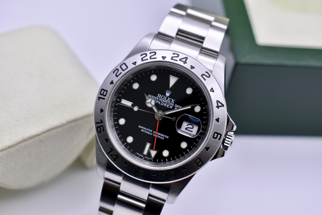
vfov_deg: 22.6
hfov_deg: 33.4
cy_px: 108
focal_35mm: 60
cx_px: 161
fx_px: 537
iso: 400
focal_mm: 40
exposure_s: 1/125
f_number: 5.6
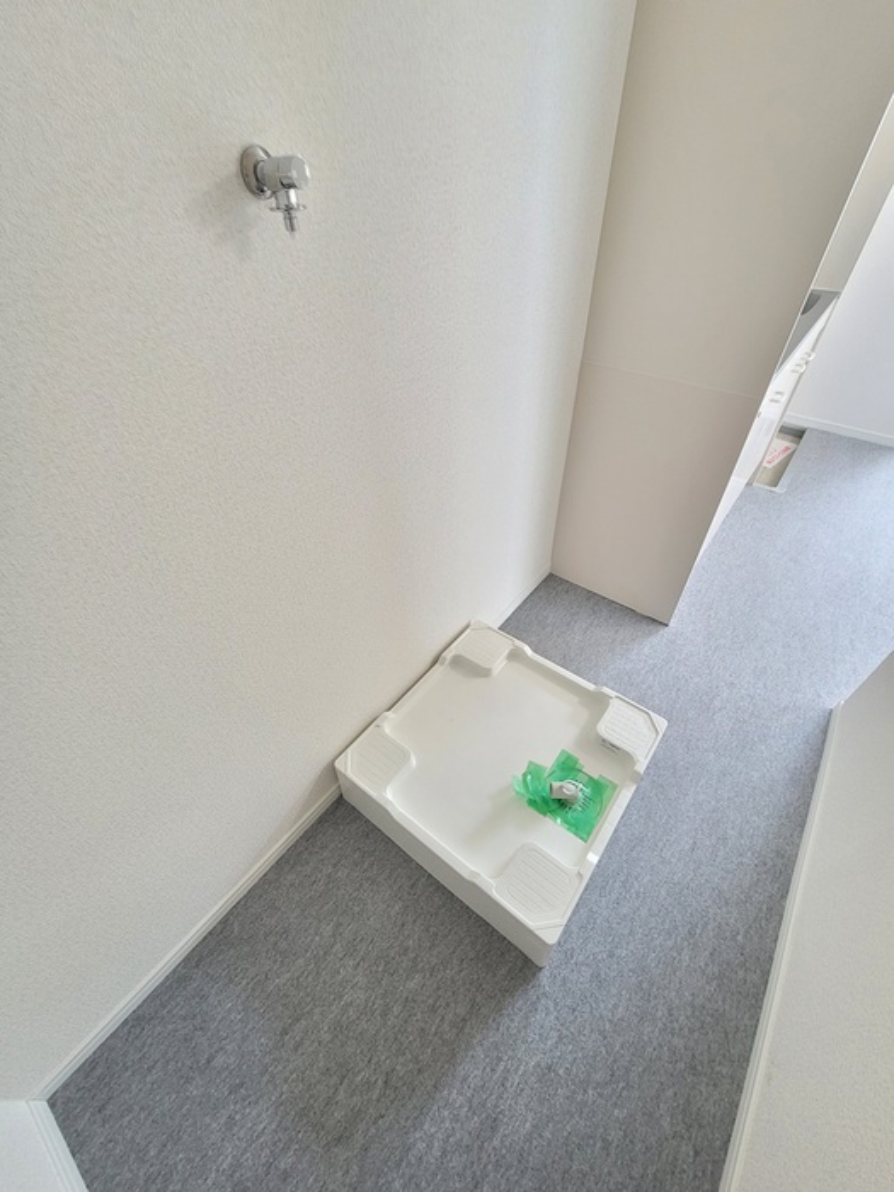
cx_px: 447
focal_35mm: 13
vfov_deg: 106.2
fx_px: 448
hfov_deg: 89.9
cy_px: 596
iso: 400
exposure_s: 1/50
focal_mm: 2.2
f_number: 2.2
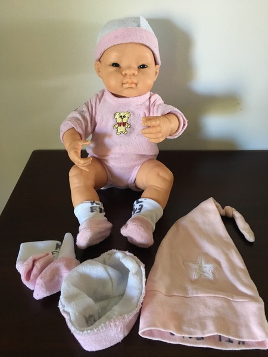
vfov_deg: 61.7
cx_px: 134
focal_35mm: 29
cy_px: 178
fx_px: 299
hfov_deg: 48.2
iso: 200
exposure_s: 1/25
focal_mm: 4.15
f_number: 2.2
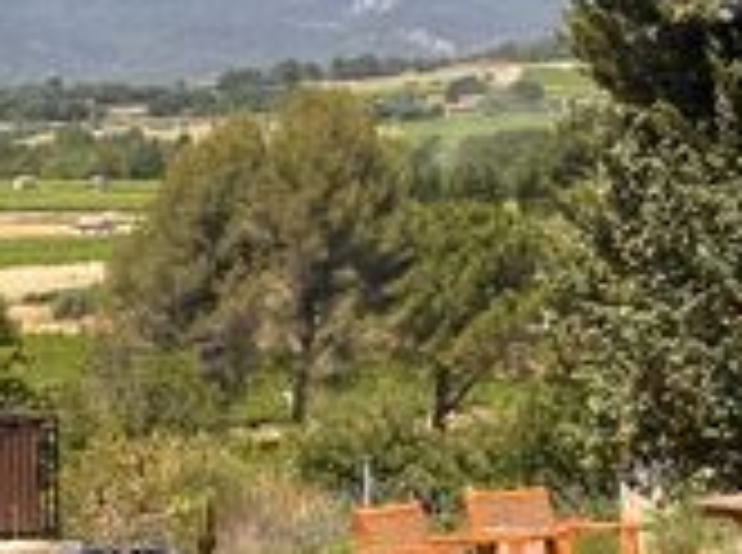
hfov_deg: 11.2
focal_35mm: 175
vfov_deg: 8.4
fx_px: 3743
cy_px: 423
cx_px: 22
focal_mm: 6.86
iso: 64
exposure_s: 1/3257
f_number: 1.78
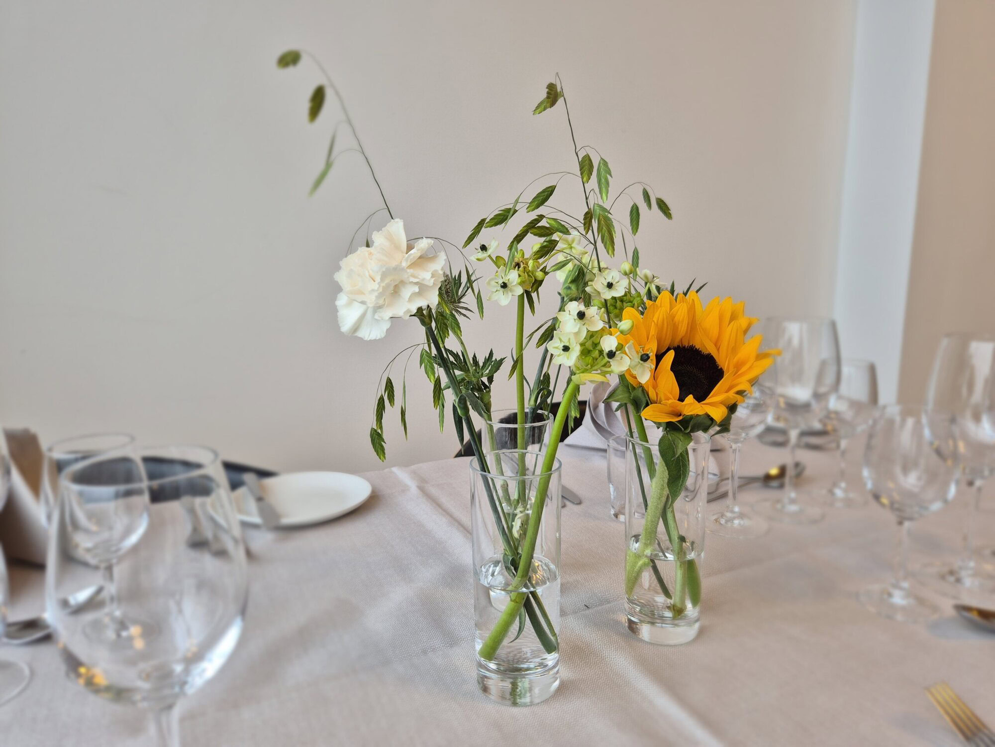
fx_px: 661
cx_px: 498
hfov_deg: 73.9
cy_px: 374
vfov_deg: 58.9
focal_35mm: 23
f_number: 1.8
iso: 50
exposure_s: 1/100
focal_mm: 5.4
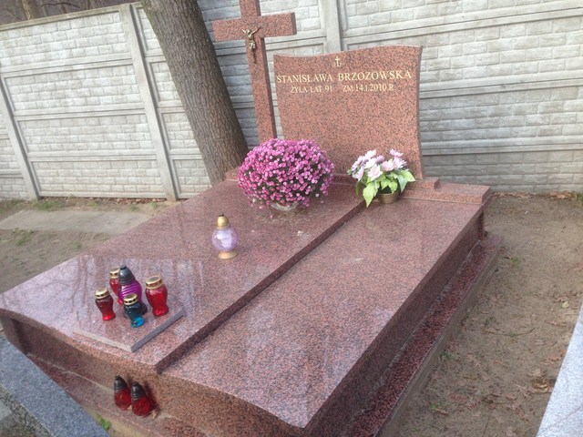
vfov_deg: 42.9
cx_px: 292
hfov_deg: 55.4
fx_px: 556
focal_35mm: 33
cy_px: 218
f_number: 2.4
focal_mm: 4.12
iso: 80
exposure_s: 1/120
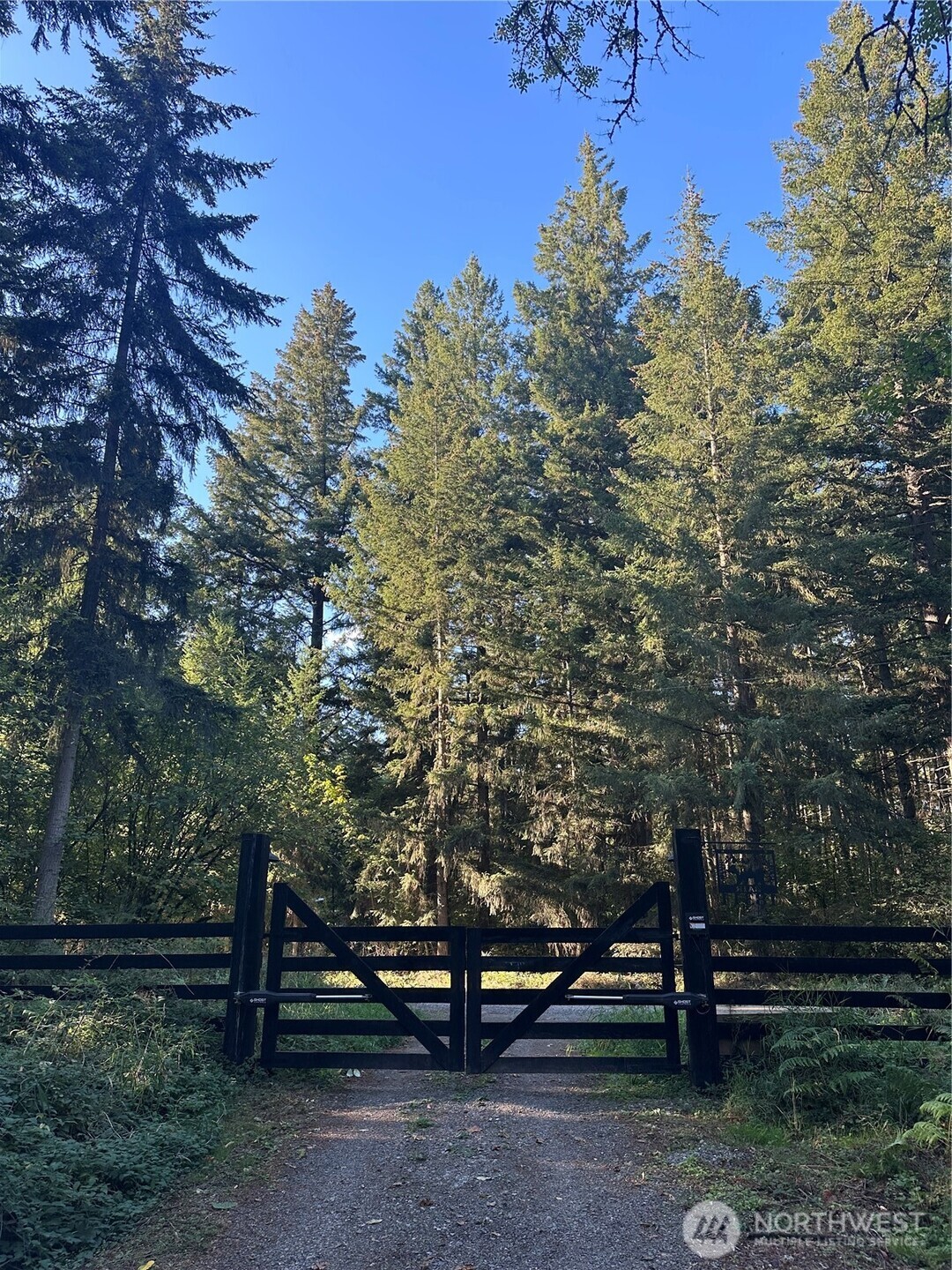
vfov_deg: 71.6
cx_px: 476
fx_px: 880
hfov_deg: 56.8
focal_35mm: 24
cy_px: 635
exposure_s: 1/341
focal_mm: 6.86
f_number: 1.78
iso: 80
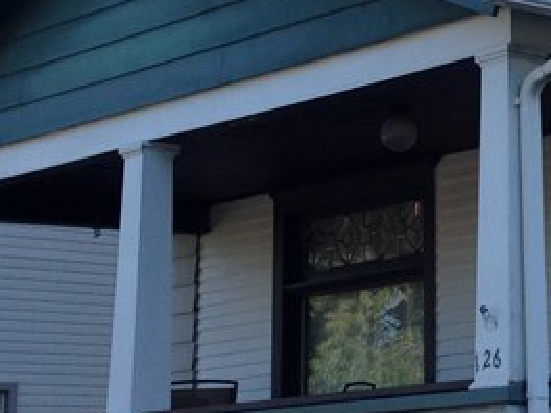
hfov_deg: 14.6
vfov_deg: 11.6
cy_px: 121
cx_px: 760
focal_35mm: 128
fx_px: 2037
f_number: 2.4
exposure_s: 1/480
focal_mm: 4.12
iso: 50
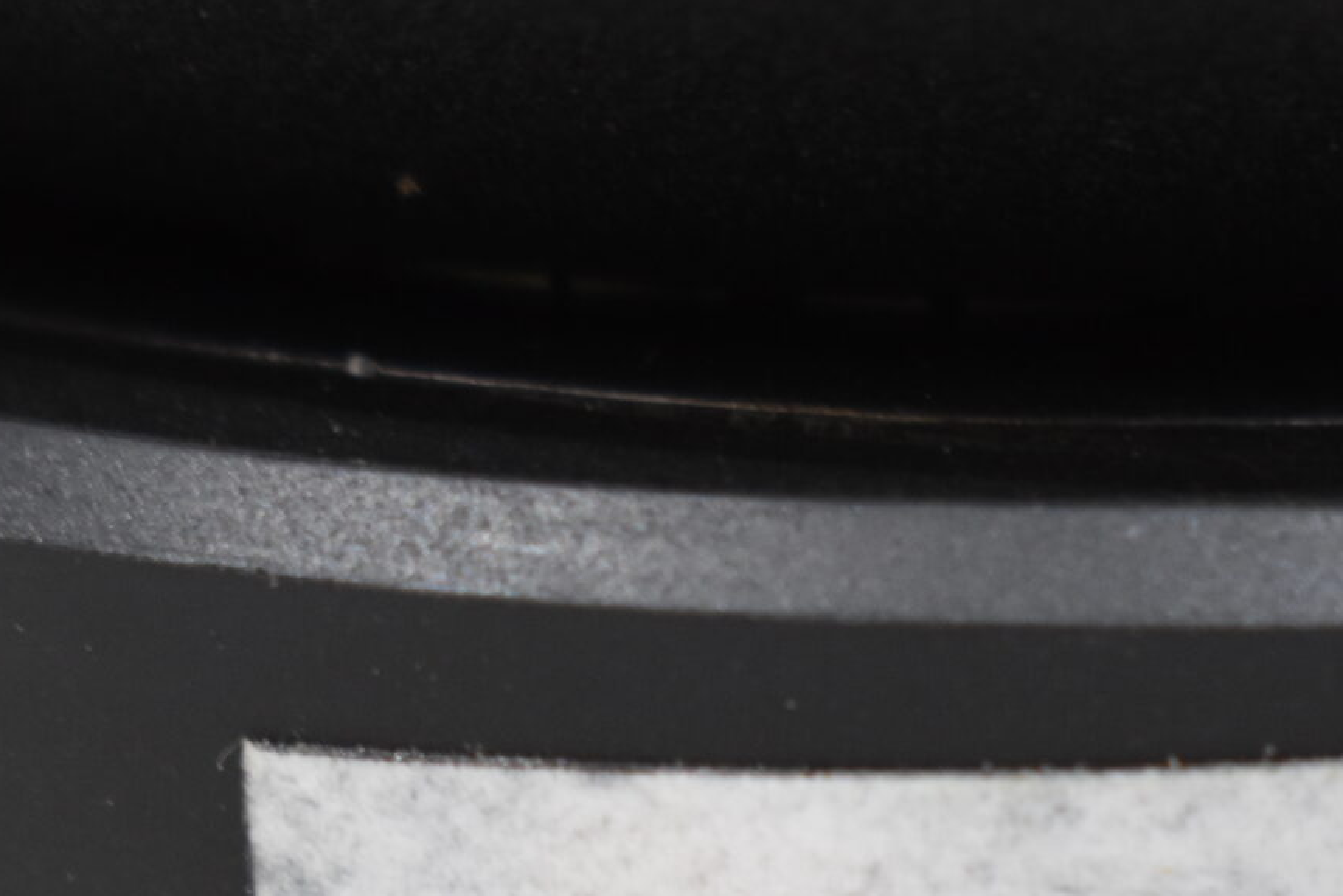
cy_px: 1196
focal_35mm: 213
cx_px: 973
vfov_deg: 6.4
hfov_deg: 9.6
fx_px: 7947
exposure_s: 1/60
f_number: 5.6
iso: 800
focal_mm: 48
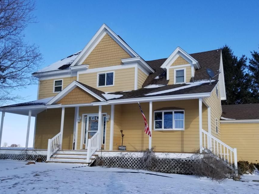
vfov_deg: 45.2
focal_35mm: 31
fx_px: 232
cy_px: 115
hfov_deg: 58.2
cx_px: 147
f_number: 1.7
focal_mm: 4.25
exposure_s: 1/2368
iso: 50
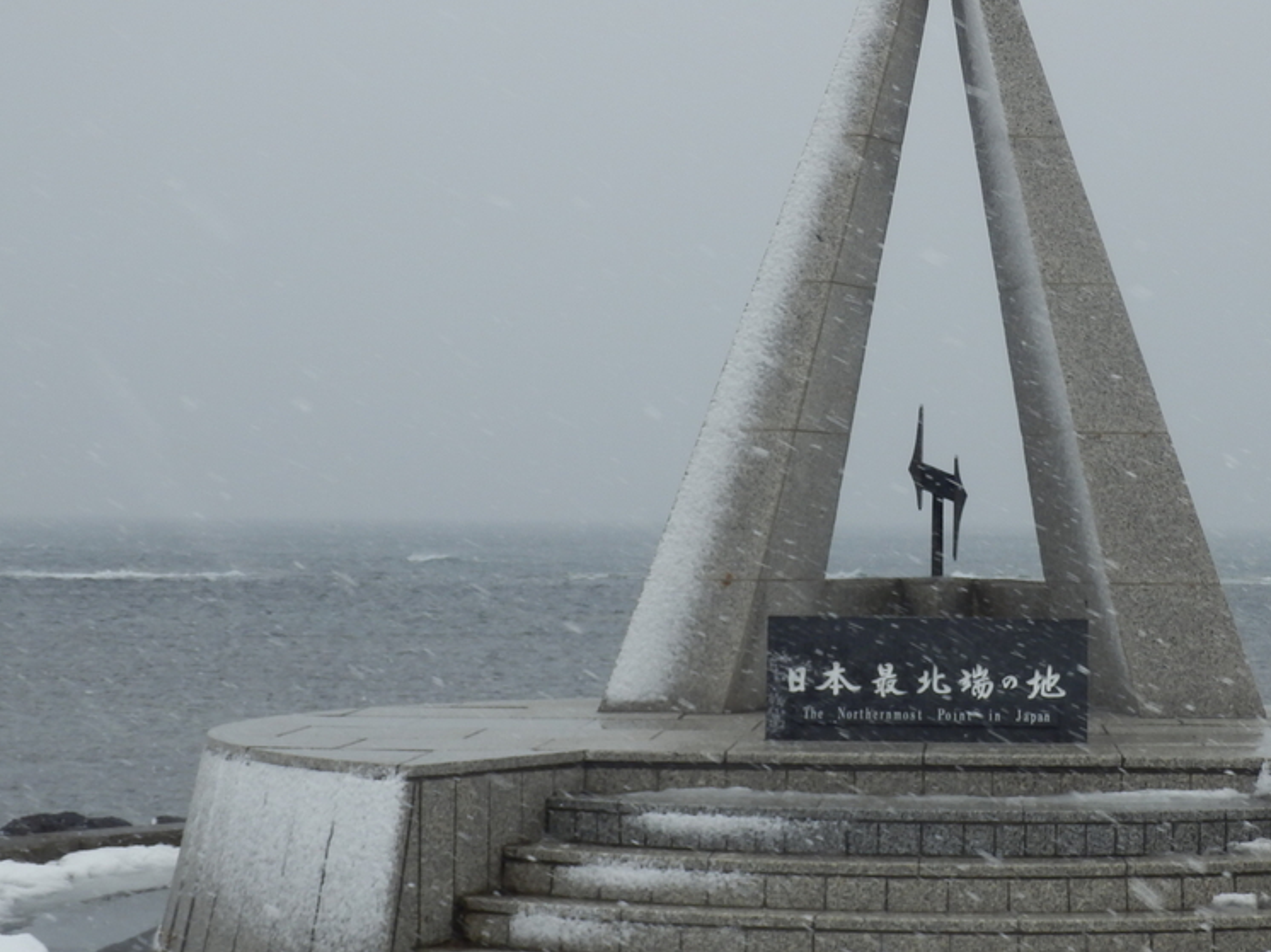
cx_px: 866
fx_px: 4074
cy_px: 448
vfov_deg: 13.3
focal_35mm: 111
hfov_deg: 17.7
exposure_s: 1/160
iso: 80
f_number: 4.8
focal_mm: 12.3
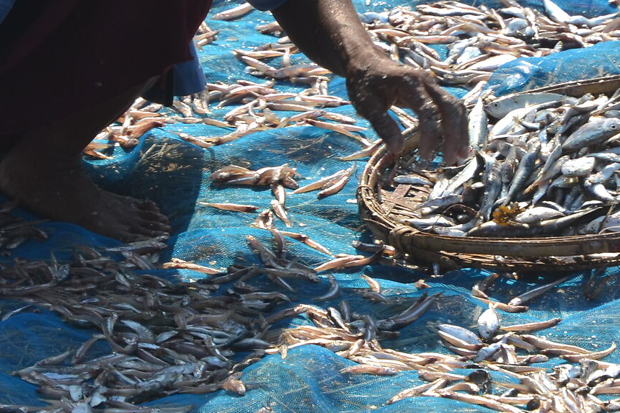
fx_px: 5045
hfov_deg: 7.0
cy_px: 107
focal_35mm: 293
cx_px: 212
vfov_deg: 4.7
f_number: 8
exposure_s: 1/250
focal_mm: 70
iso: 100
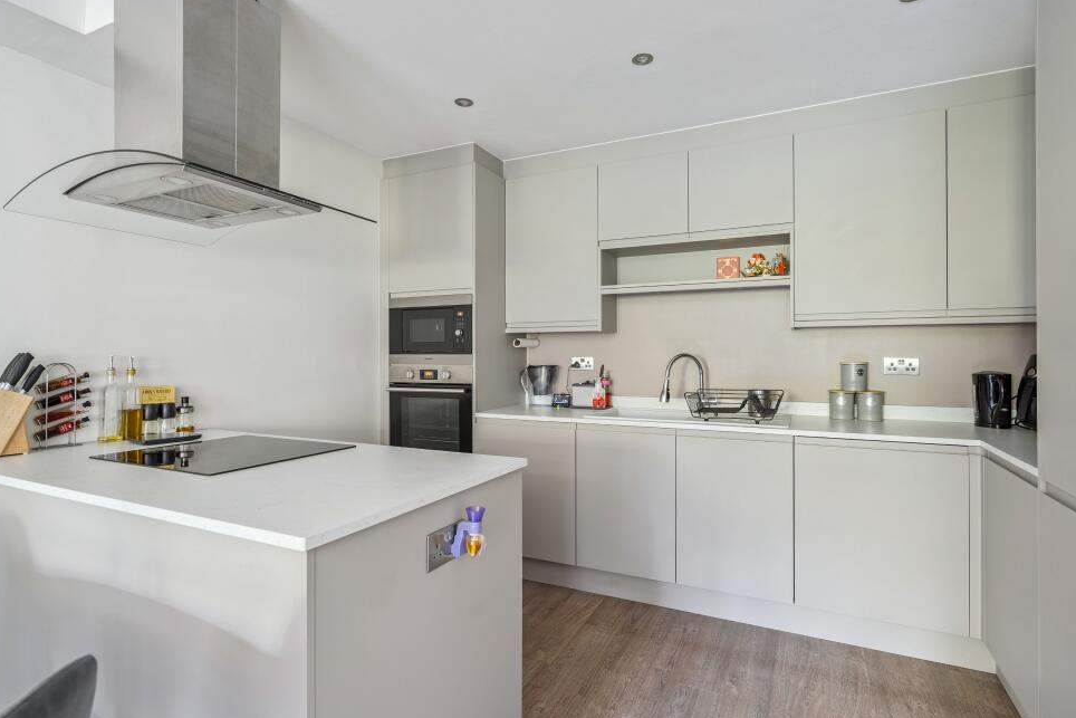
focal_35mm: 17
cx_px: 559
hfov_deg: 93.2
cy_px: 353
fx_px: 508
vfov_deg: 70.5
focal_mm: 16
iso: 320
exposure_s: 1.6
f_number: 5.6
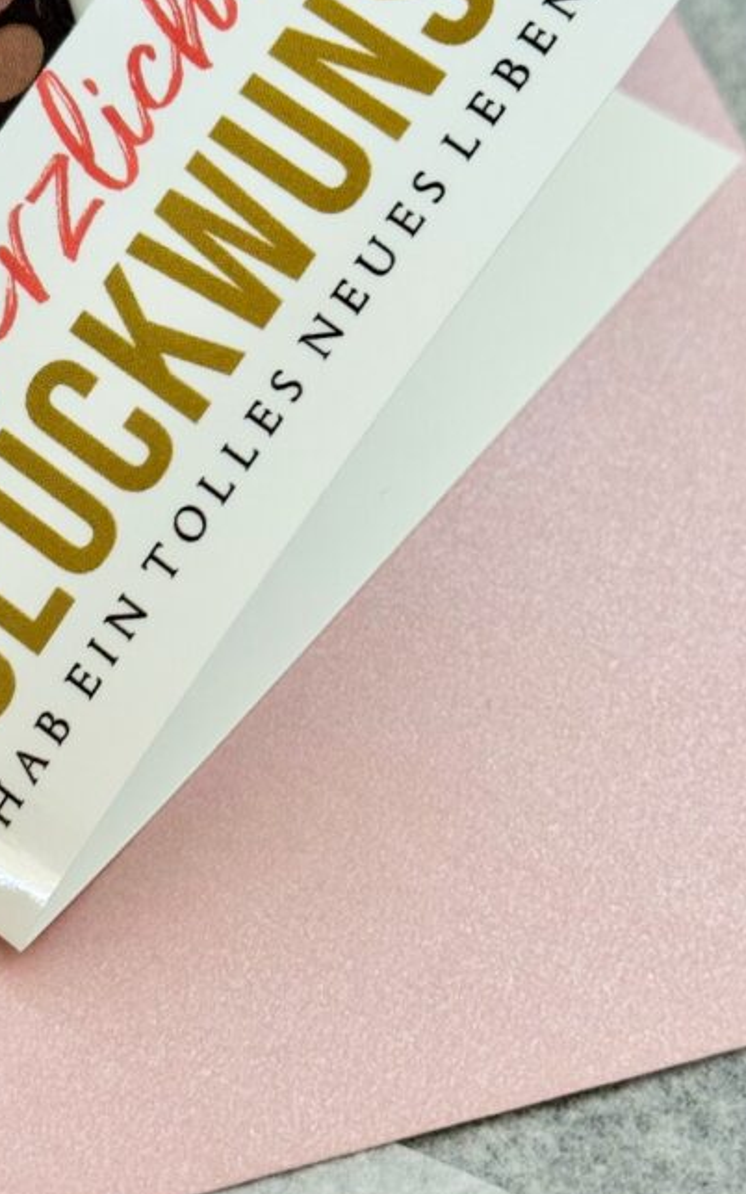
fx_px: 2634
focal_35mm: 81
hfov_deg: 16.1
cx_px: 243
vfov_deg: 25.5
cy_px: 479
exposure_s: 1/60
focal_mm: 6.76
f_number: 1.78
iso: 250
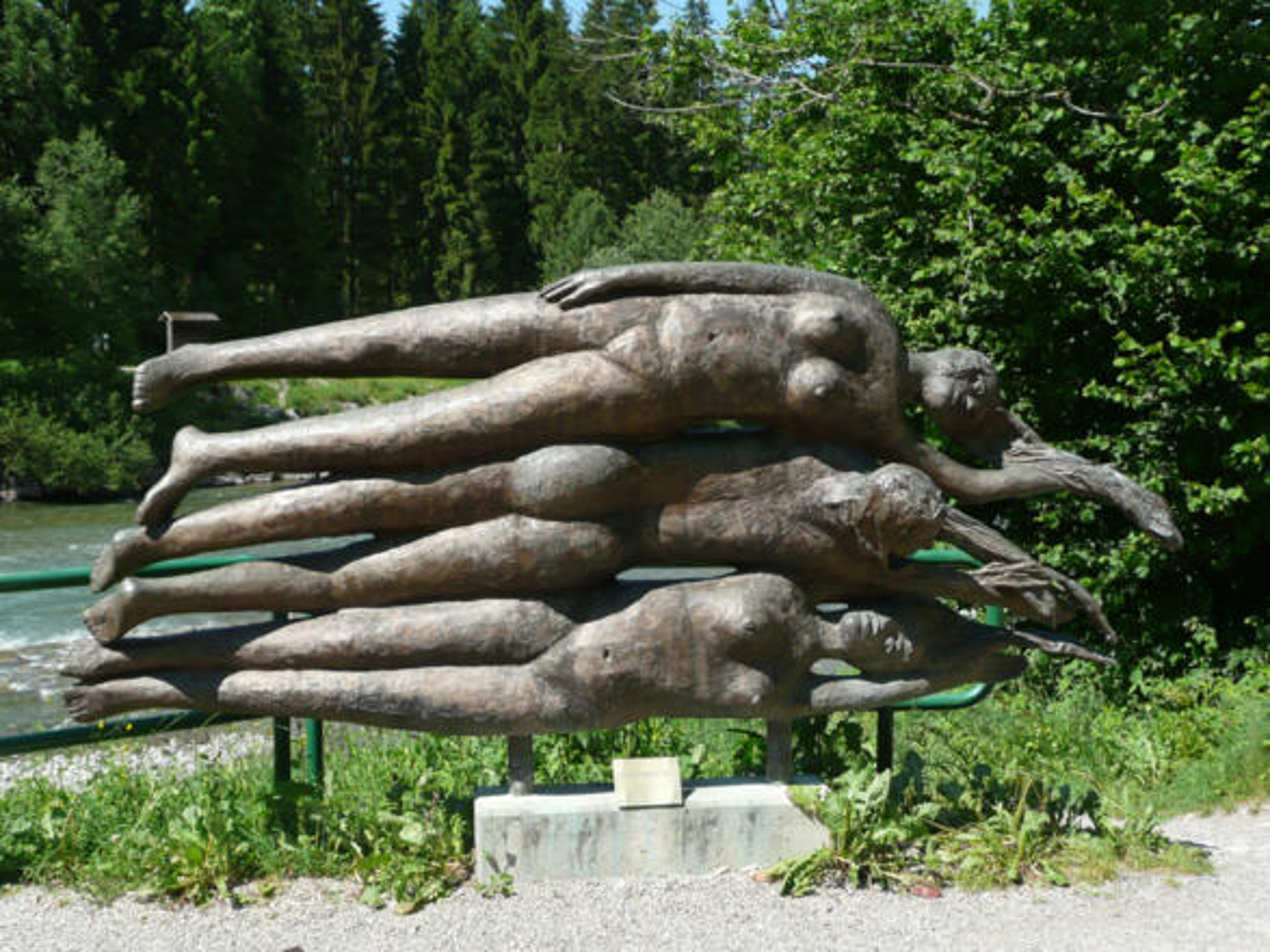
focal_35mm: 45
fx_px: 1651
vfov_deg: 32.2
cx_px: 635
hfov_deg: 42.1
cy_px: 476
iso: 100
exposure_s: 1/500
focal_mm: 7.3
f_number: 4.1
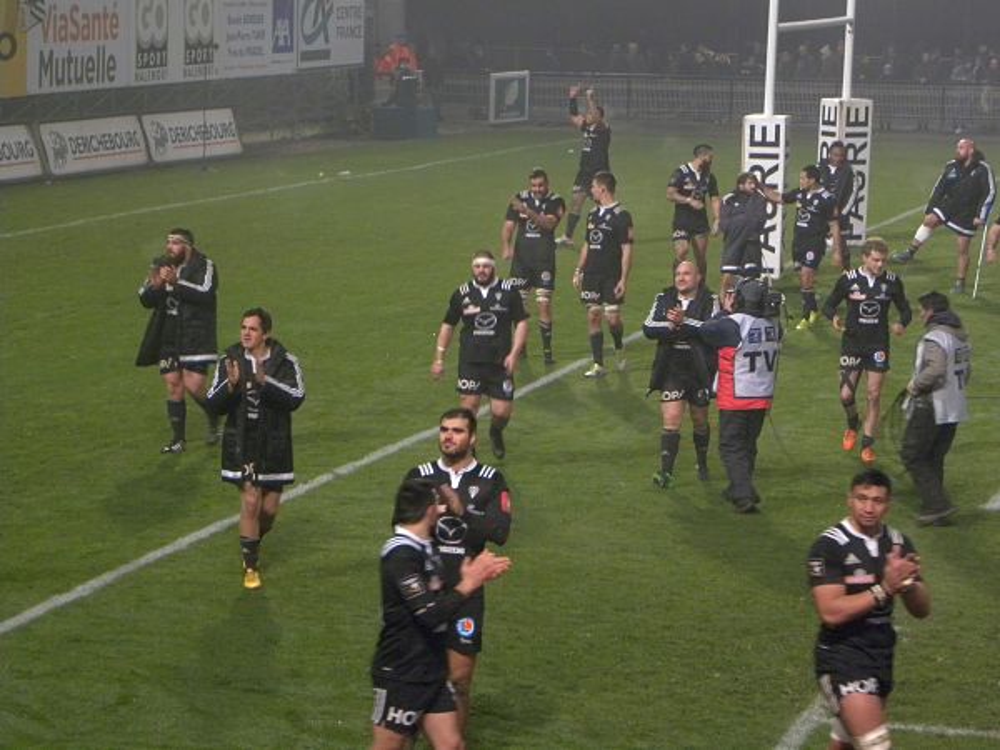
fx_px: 3727
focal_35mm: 129
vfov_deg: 11.5
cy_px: 375
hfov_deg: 15.3
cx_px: 500
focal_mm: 23
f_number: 4.5
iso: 400
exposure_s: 1/44.3
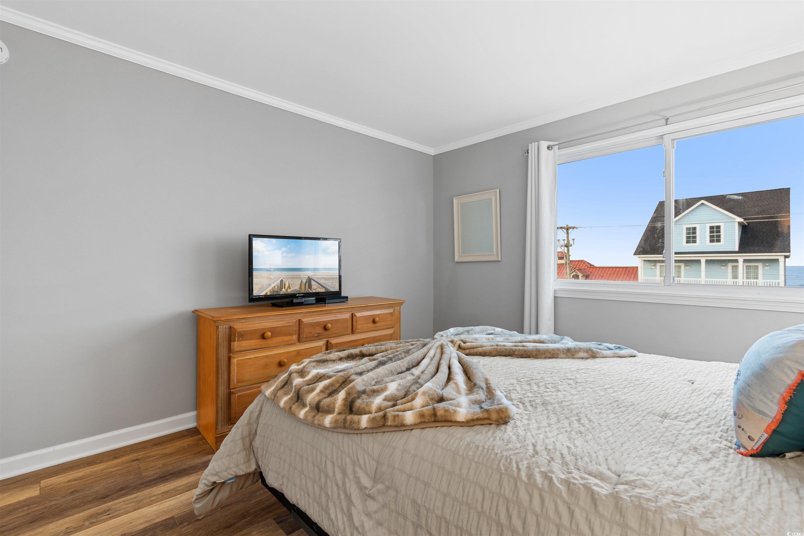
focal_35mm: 15
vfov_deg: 77.3
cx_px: 402
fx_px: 335
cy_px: 268
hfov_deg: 100.4
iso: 100
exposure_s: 1/3
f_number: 4.5
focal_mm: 10
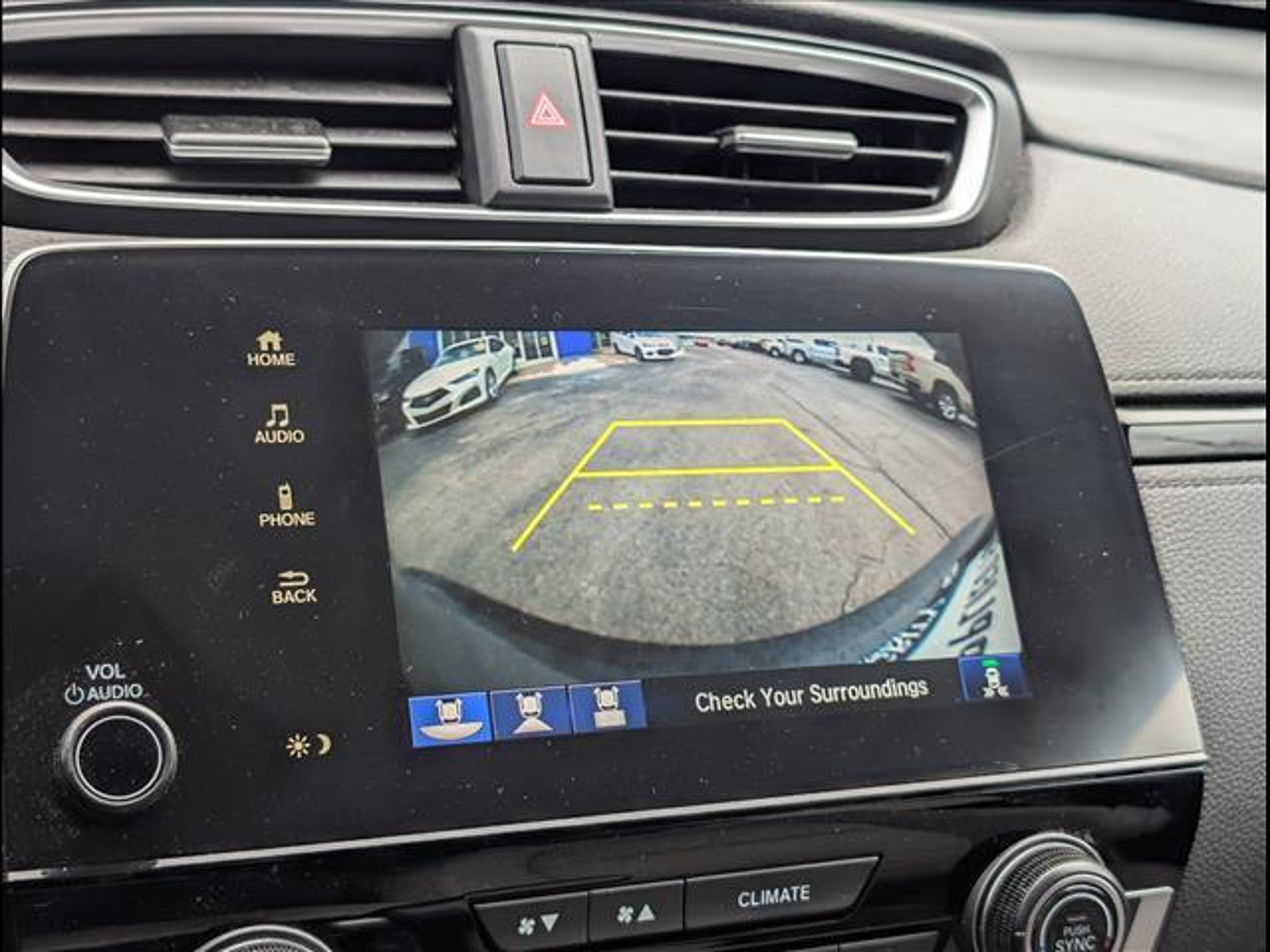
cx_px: 635
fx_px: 1798
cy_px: 476
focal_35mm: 49
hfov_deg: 38.9
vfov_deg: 29.7
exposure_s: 1/400
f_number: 1.68
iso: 157
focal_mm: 6.9
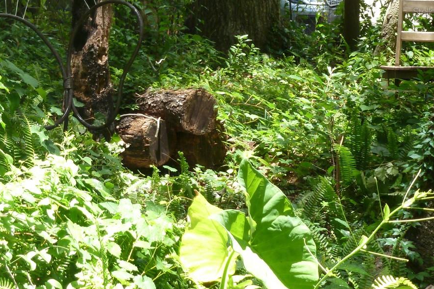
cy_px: 11
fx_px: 2363
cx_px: 66
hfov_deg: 10.5
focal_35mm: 196
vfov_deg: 7.0
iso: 160
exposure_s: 1/80
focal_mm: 18.7
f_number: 5
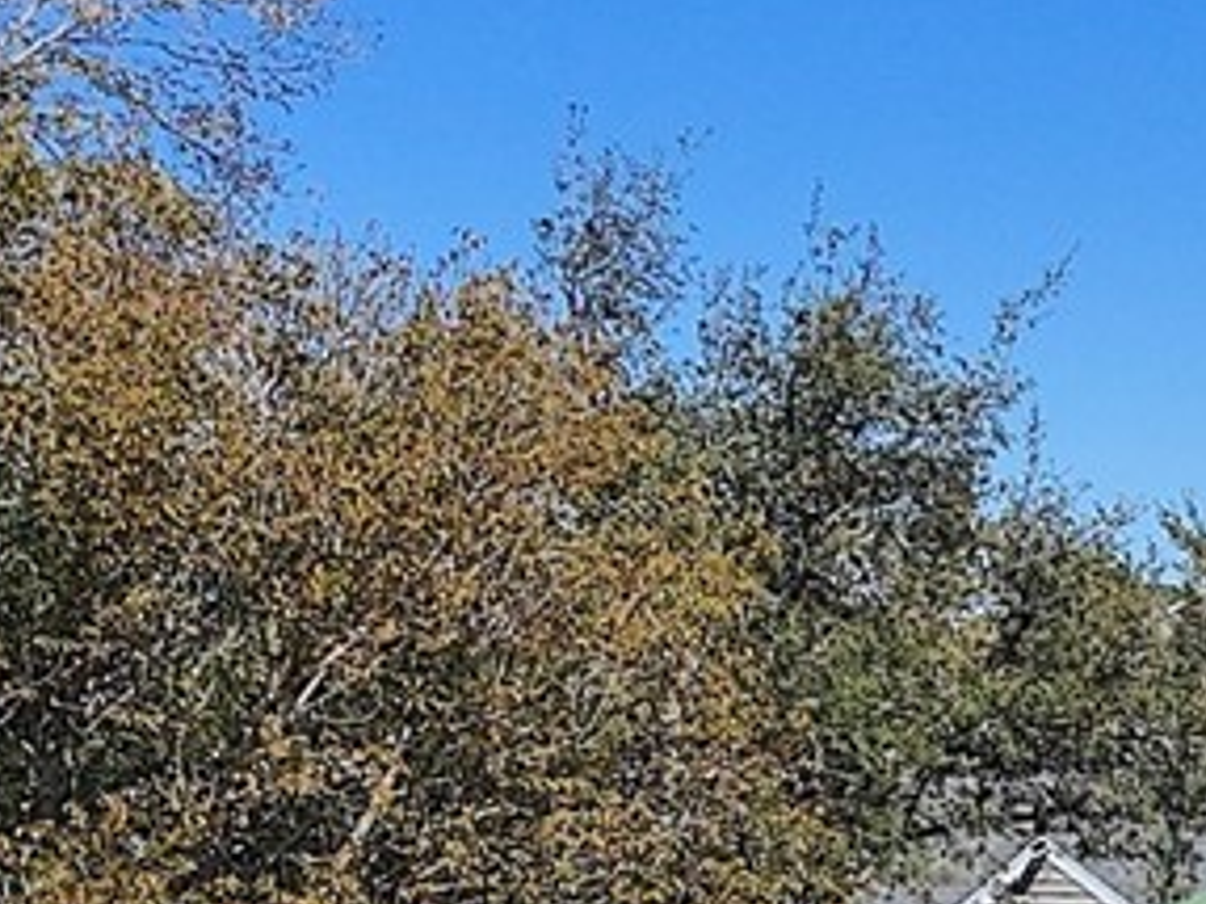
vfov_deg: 10.1
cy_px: 1867
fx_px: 4667
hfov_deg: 12.1
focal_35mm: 134
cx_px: 2828
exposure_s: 1/6400
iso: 100
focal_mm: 8.67
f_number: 1.8
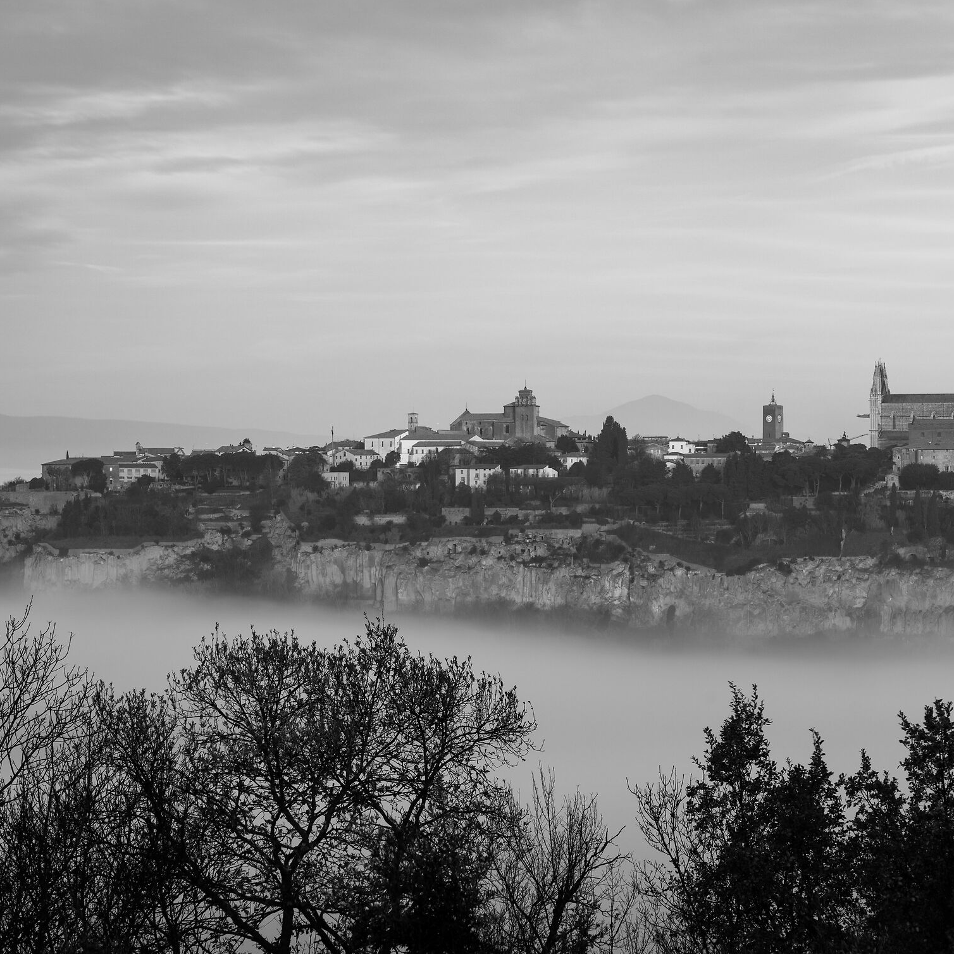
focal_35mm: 142
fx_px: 4428
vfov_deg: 12.3
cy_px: 473
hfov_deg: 12.3
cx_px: 733
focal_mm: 105
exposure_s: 25
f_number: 10
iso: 50
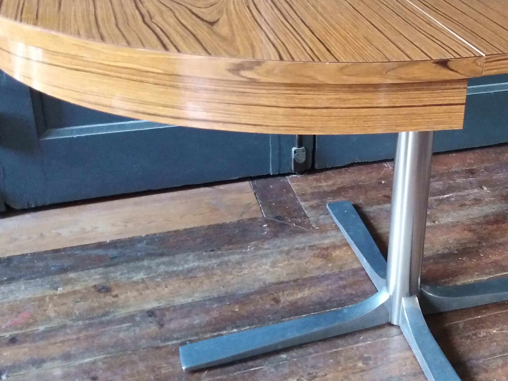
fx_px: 719
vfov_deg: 29.6
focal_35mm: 49
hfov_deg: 37.6
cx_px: 400
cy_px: 143
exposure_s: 1/20
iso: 733
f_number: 2.2
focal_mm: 3.46
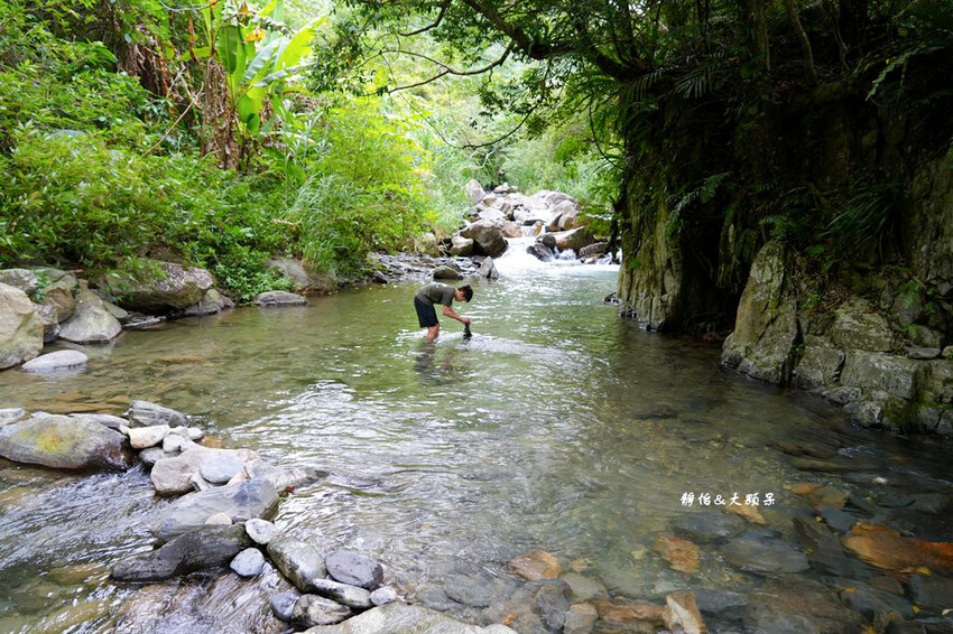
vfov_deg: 53.1
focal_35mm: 24
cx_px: 476
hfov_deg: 73.8
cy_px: 317
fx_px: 635
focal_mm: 24
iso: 320
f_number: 4.5
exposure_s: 1/40
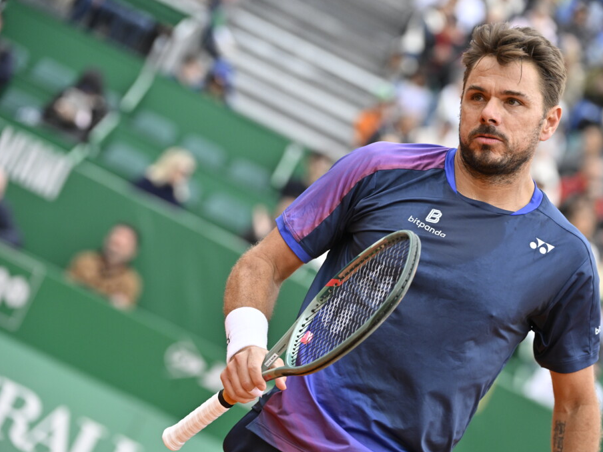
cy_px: 226
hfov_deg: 10.1
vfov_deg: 7.6
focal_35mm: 196
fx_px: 3414
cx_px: 336
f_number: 5
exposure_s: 1/3200
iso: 1600
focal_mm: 180
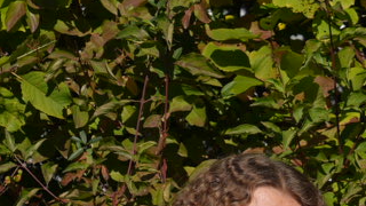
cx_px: 548
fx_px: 2465
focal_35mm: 254
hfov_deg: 8.3
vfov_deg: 4.8
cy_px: 255
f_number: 5
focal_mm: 48
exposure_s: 1/1250
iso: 100
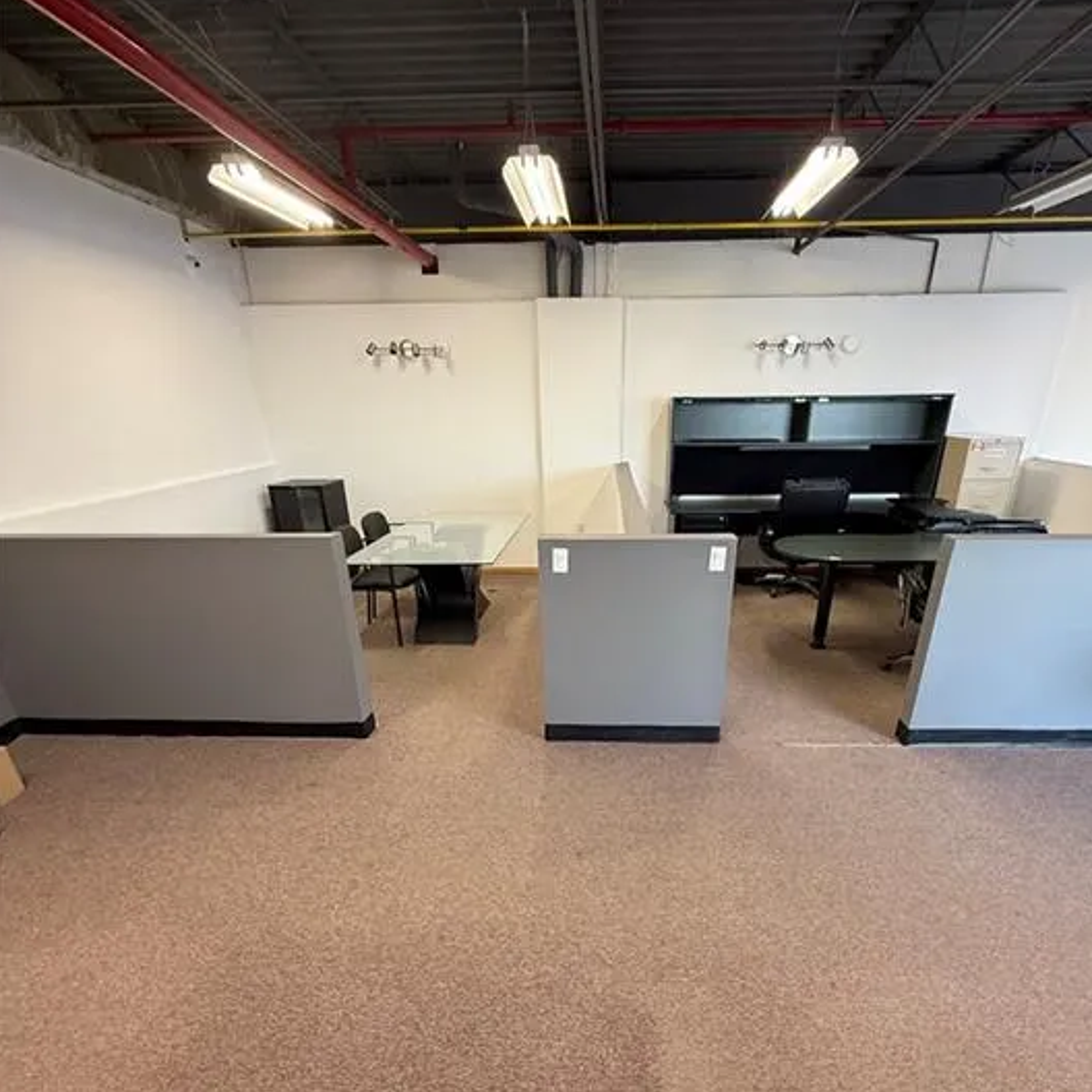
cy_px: 699
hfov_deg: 80.6
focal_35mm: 18
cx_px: 587
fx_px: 642
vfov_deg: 78.9
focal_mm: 2.22
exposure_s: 1/60
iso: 250
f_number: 2.2
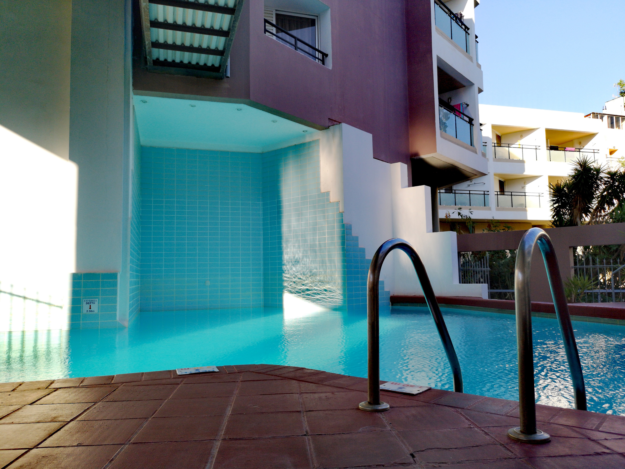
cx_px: 312
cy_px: 234
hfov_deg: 65.3
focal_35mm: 27
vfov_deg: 51.4
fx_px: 487
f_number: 1.8
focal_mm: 3.95
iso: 50
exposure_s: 1/705
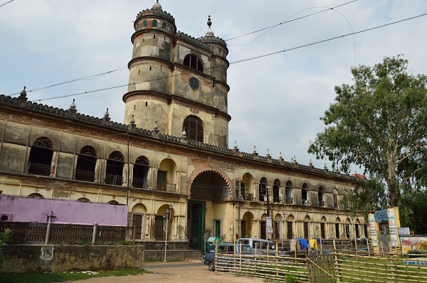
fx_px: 320
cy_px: 142
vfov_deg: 47.8
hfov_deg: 67.5
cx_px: 214
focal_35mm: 27
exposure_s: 1/400
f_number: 11
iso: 400
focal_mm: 18
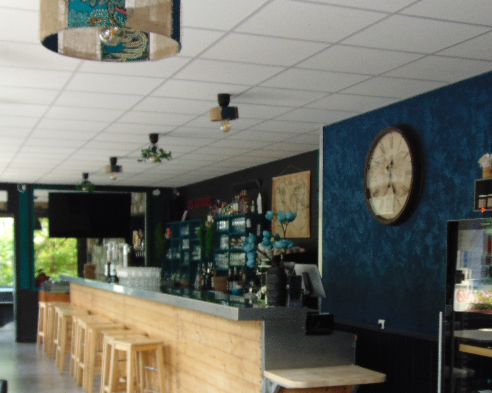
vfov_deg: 27.7
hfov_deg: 34.7
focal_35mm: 54
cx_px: 256
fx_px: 786
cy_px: 291
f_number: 3
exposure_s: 1/80
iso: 80
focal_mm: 4.9
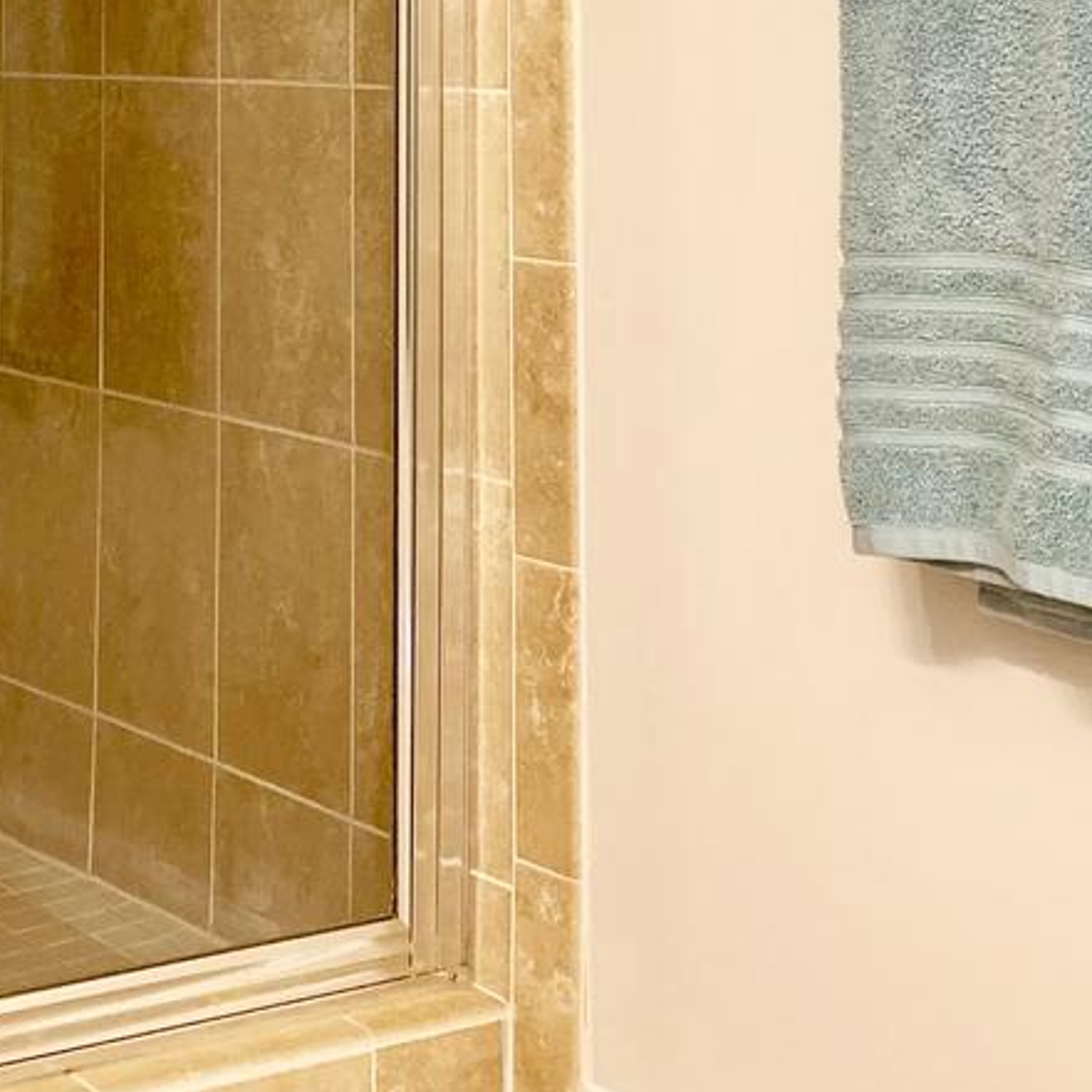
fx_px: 2855
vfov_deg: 20.5
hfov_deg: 21.5
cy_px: -166
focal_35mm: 80
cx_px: 319
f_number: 1.8
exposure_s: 1/60
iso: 200
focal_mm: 4.25
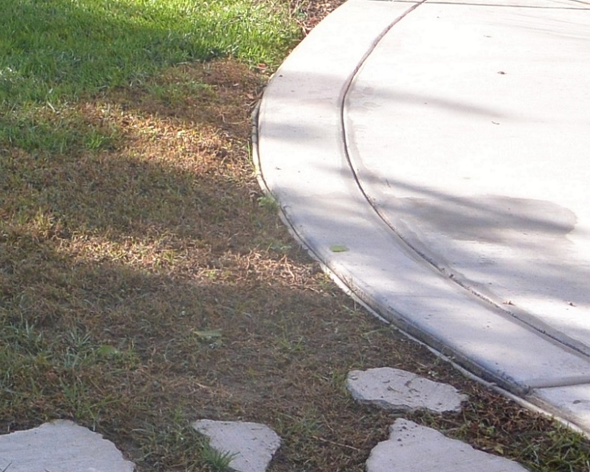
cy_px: -187
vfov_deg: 13.8
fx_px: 1851
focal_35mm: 106
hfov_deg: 15.0
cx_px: -556
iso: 160
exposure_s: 1/640
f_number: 3.5
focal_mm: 11
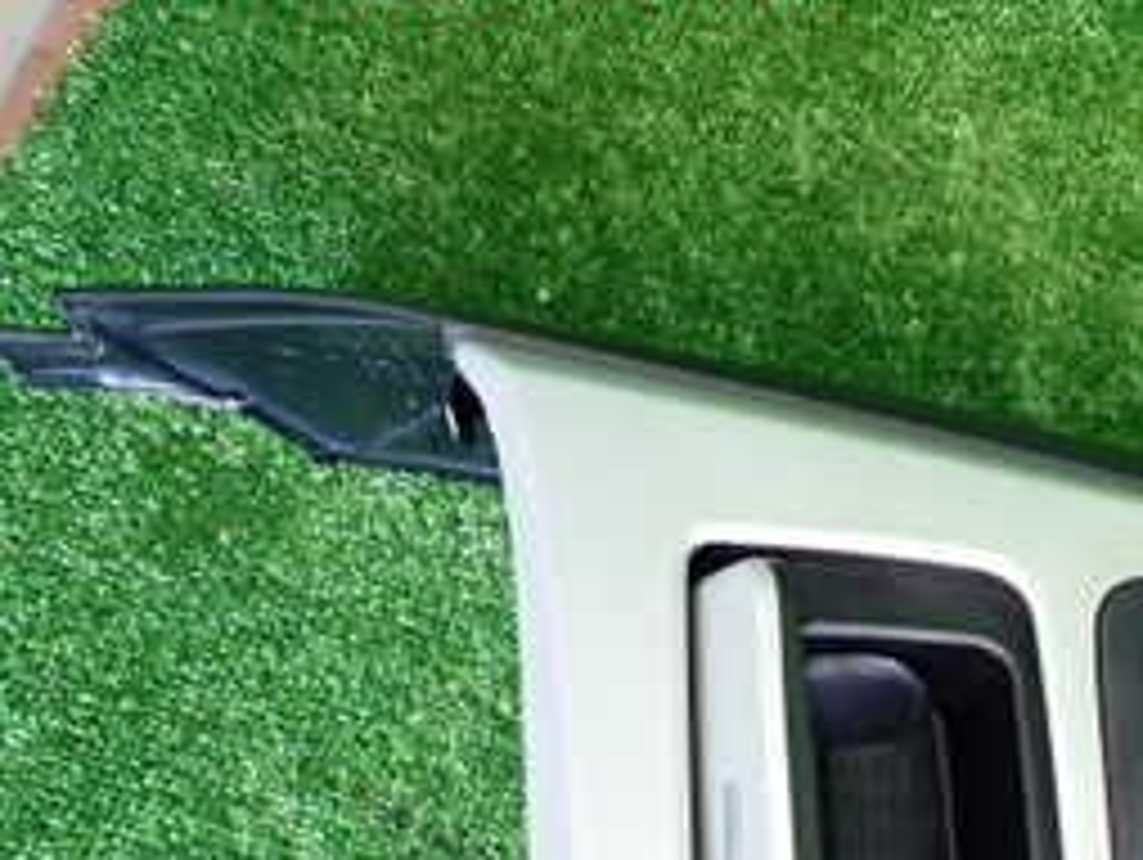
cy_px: 905
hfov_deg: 28.7
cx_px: 1346
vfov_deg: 23.6
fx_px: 1950
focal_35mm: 59
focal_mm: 4.5
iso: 250
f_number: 2
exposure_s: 1/30
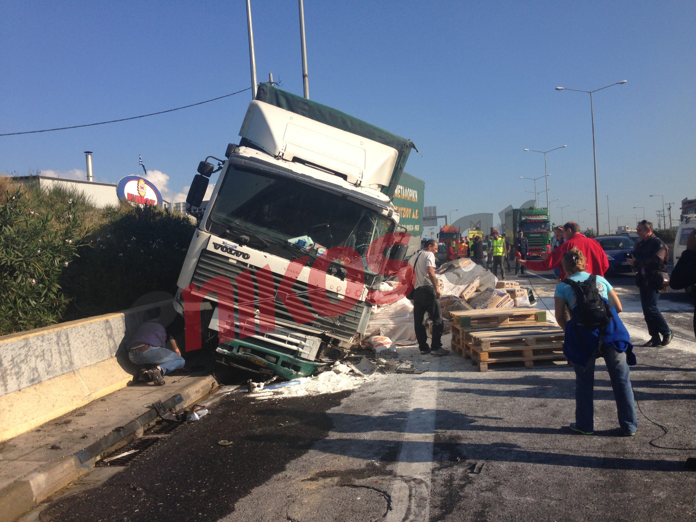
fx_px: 664
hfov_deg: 55.4
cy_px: 261
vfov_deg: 42.9
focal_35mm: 33
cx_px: 348
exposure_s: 1/1748
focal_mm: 4.12
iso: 50
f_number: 2.4
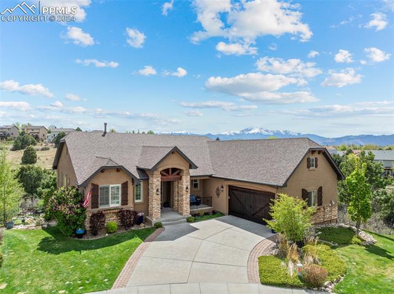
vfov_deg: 56.7
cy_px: 147
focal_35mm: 24
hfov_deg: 71.7
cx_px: 197
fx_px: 273
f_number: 2.8
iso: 150
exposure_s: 1/1600
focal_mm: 12.29
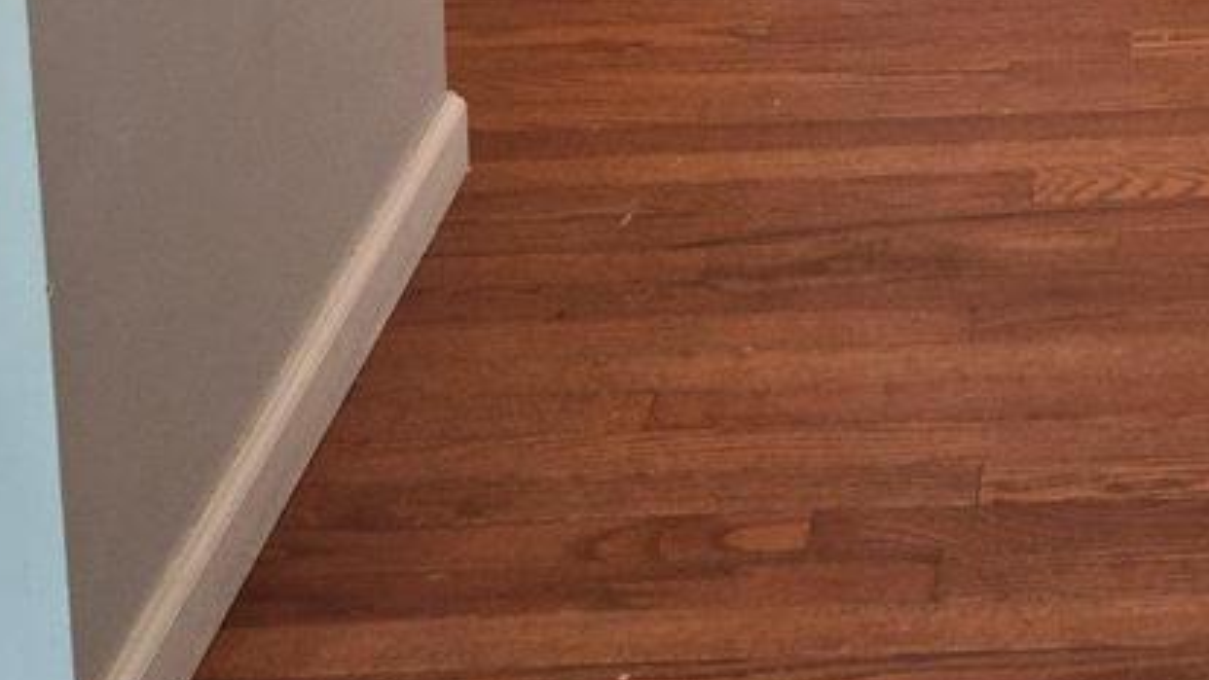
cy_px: -911
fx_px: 2982
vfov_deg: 11.1
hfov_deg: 22.1
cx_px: 1215
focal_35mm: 93
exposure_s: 1/30
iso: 100
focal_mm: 5.4
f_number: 1.8
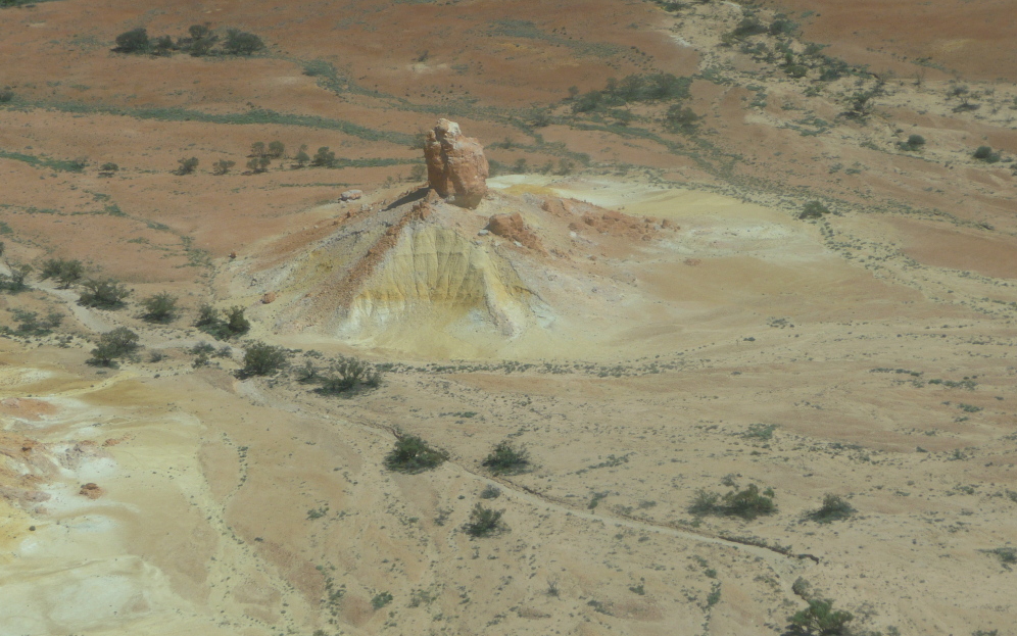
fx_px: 3382
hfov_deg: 17.1
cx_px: 515
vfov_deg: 10.7
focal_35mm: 122
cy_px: 333
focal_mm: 19.1
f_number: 4.7
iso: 100
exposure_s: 1/1000
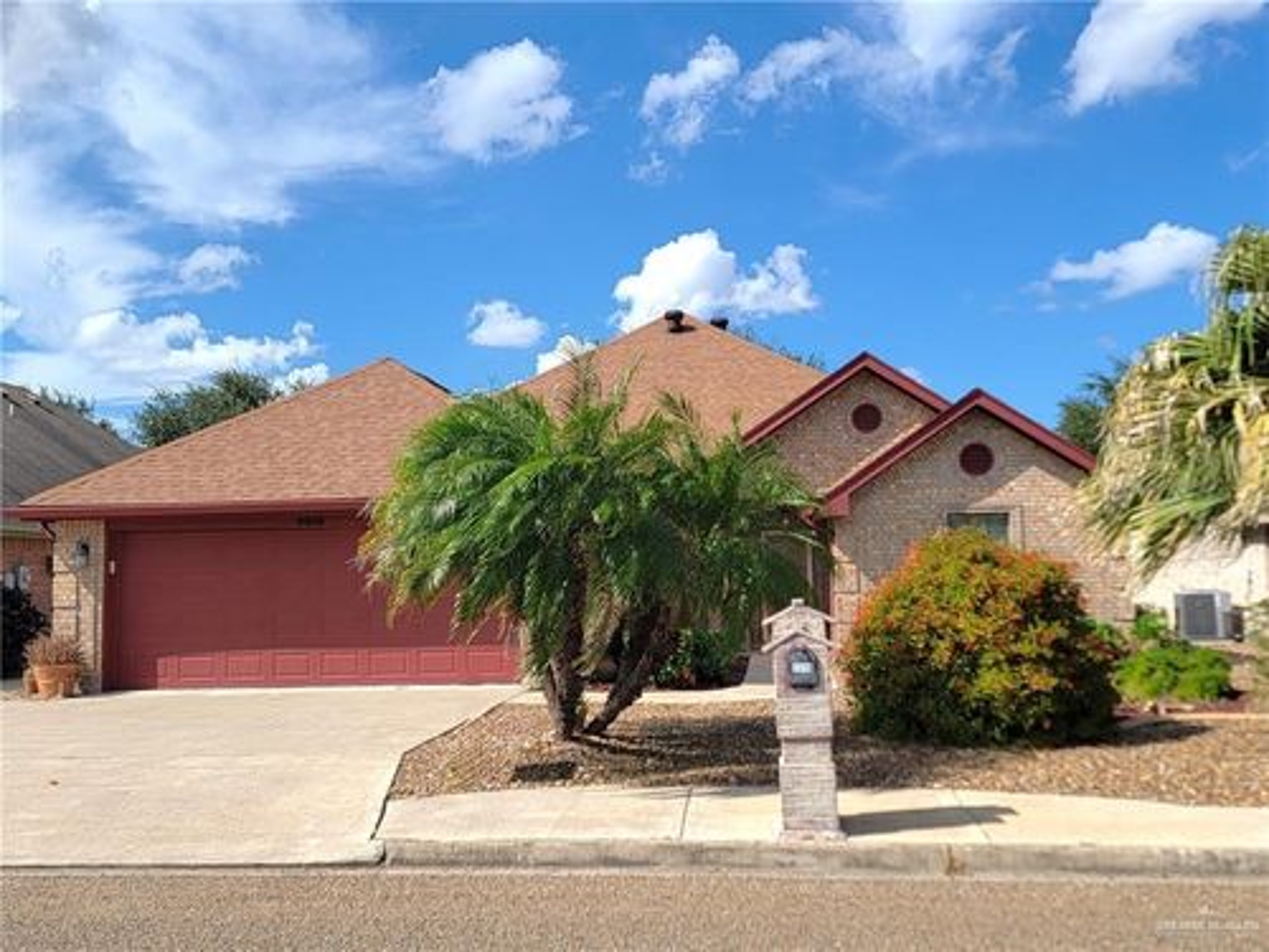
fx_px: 880
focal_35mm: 24
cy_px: 476
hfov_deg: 71.6
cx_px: 634
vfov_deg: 56.8
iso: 16
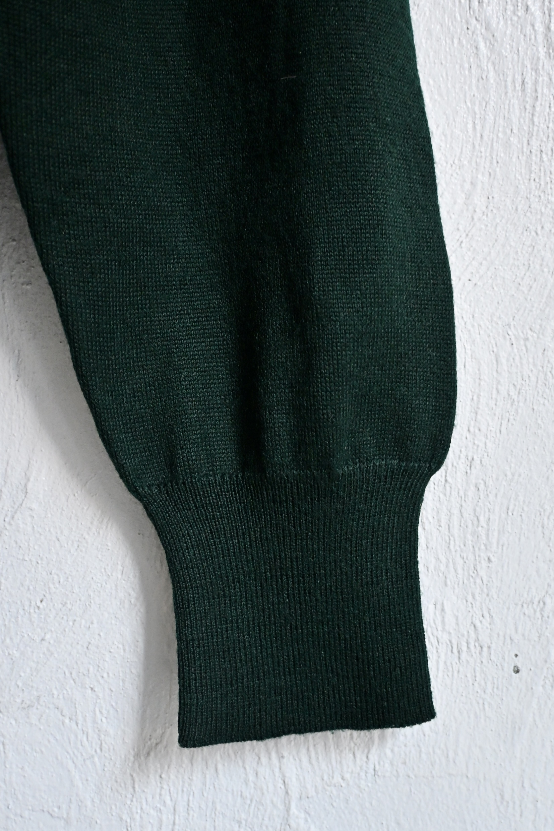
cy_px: 416
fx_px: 727
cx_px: 277
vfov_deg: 59.5
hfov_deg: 41.7
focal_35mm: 32
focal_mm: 21
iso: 1000
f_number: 4
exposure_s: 1/20
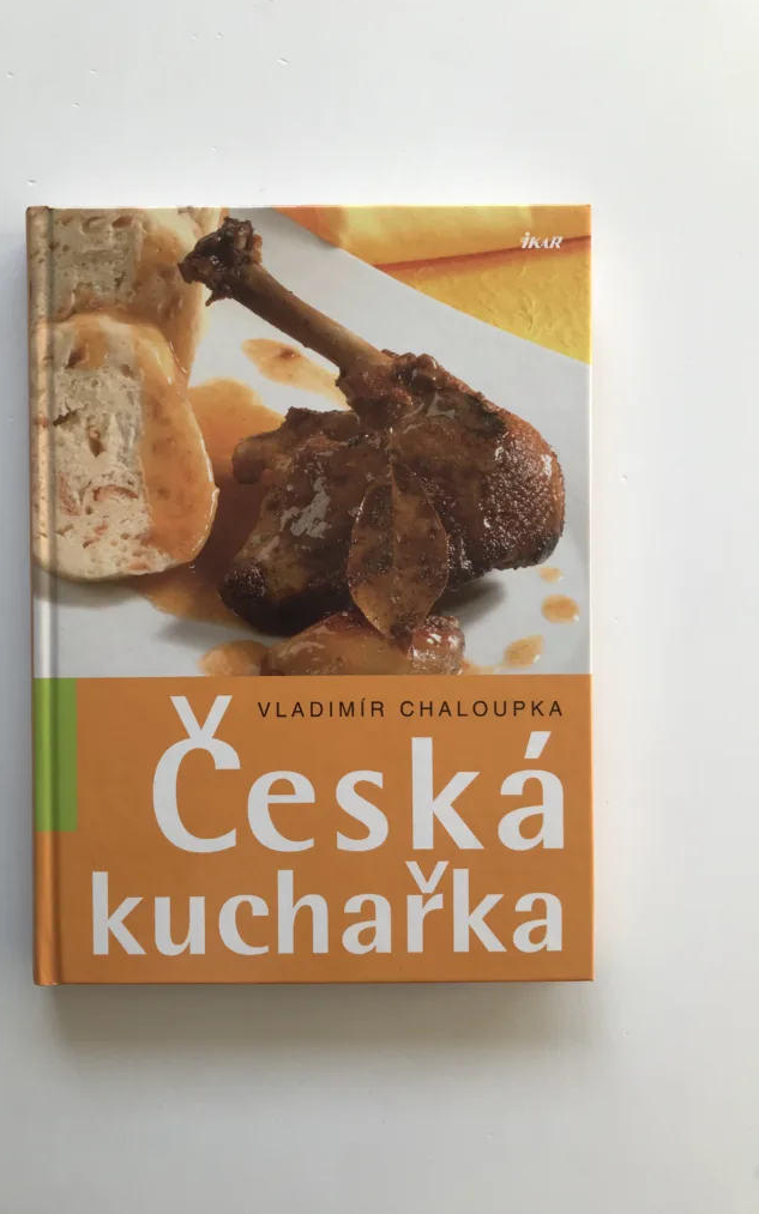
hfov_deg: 41.6
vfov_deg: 62.9
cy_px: 606
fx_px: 993
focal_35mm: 30
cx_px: 301
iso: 20
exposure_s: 1/133
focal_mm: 3.99
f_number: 1.8
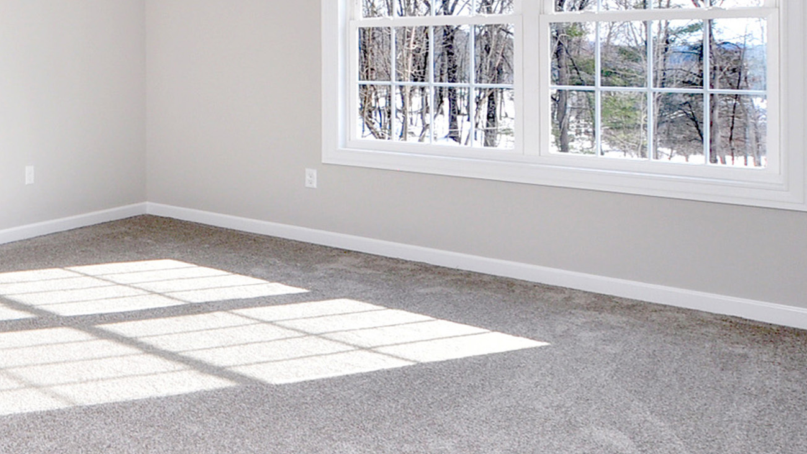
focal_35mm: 35
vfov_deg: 32.3
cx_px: -59
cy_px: 59
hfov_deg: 44.6
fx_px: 749
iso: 200
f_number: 8
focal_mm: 10
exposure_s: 1/125
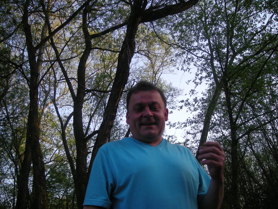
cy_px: 104
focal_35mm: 35
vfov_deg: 40.7
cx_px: 139
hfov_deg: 52.6
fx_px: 281
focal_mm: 5.7
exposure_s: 1/162
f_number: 2.8
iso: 50
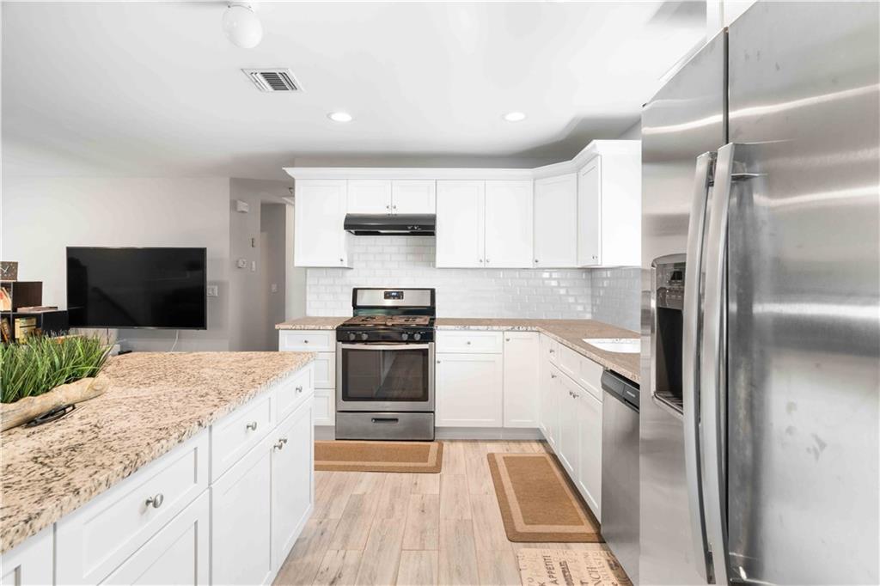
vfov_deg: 73.7
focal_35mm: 16
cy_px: 293
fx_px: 391
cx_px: 440
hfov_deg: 96.8
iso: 250
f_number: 10
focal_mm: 16
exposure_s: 1.3
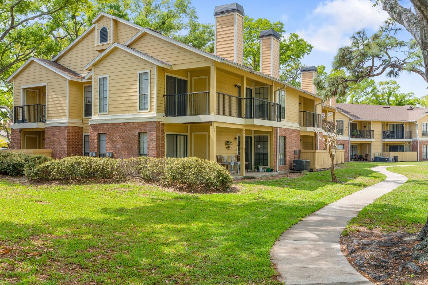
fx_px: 392
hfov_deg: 57.2
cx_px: 214
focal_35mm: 33
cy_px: 142
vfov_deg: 40.0
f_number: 9
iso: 200
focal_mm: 33
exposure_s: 1/160
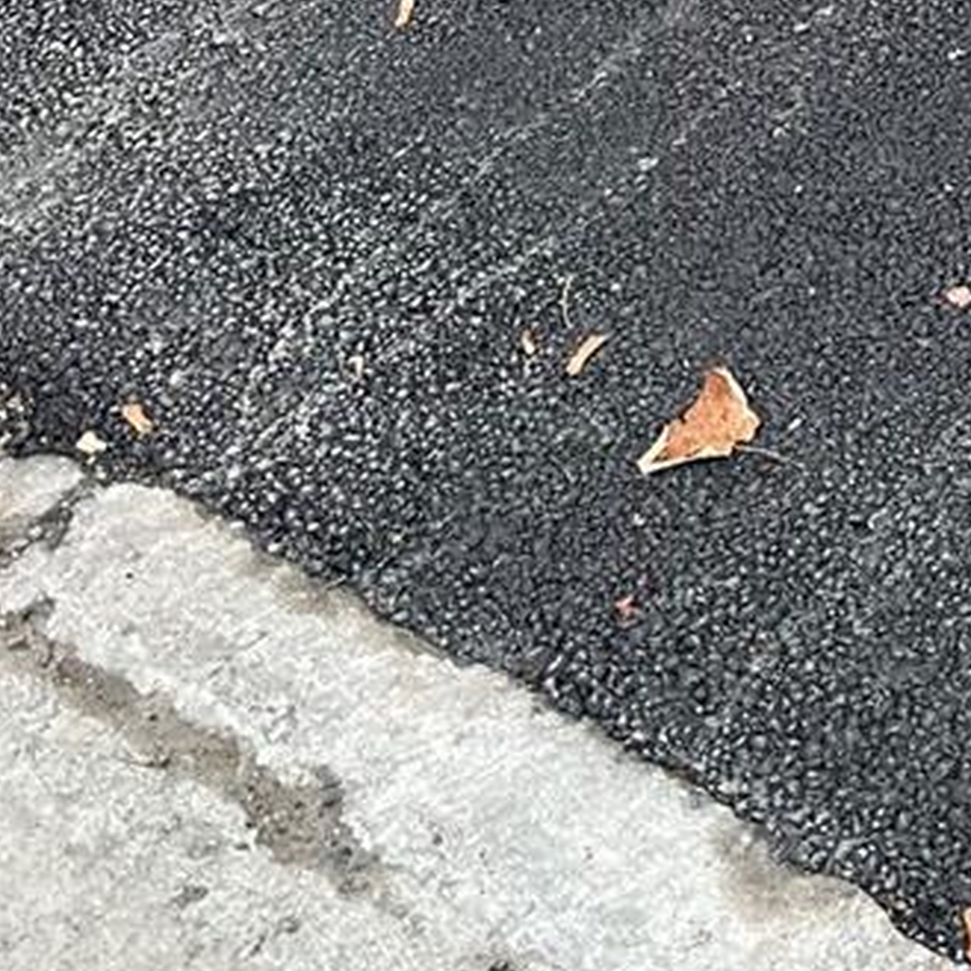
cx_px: 1263
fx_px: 3142
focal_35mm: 99
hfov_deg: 16.6
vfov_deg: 15.3
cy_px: -759
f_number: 1.78
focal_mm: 6.86
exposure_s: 1/373
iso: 80
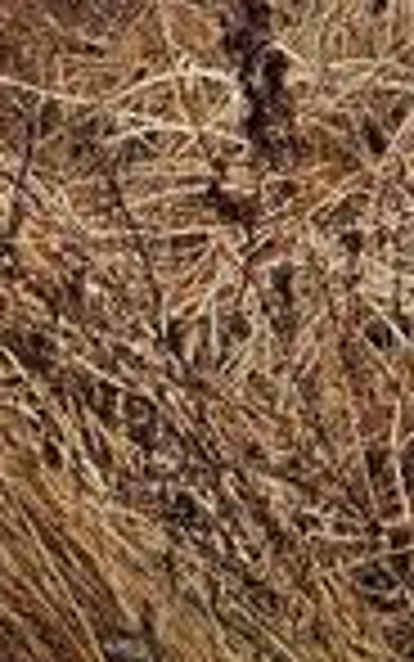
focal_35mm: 127
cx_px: 72
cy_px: -653
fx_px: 2290
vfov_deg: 13.9
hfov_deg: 10.3
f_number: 1.8
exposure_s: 1/183
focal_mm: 5.4
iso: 25
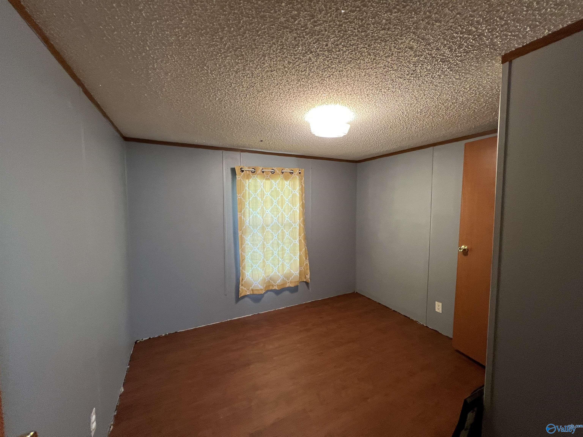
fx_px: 219
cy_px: 218
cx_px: 292
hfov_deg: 106.2
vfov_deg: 89.9
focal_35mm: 13
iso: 200
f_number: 1.8
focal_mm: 1.57
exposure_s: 1/60
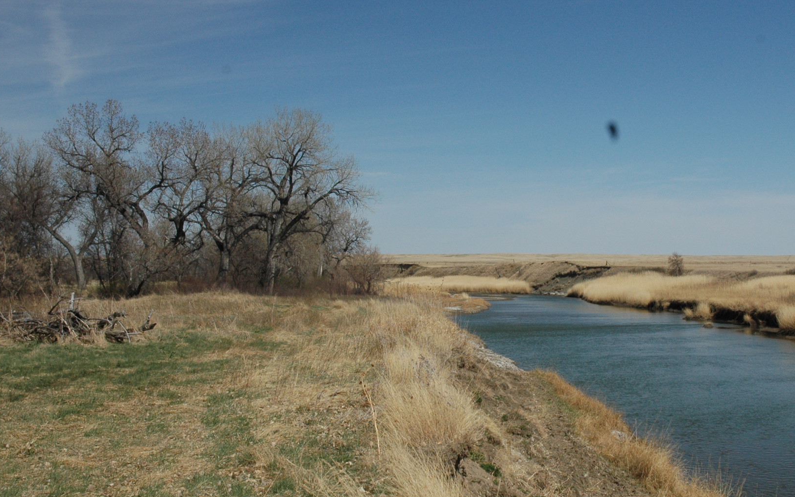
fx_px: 1142
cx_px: 513
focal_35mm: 53
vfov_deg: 24.5
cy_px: 294
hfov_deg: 38.1
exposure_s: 1/320
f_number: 10
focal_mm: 25
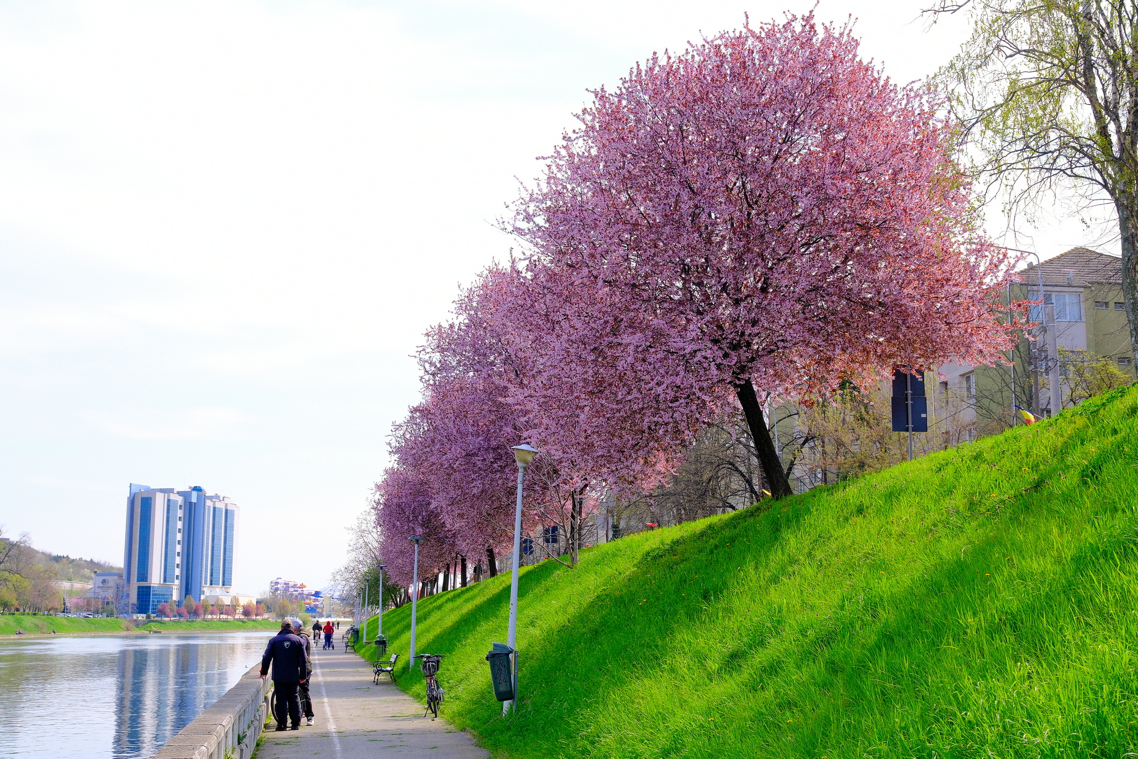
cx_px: 569
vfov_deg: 30.5
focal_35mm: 44
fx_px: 1391
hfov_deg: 44.5
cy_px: 380
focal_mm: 29.3
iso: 320
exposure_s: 1/450
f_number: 5.6
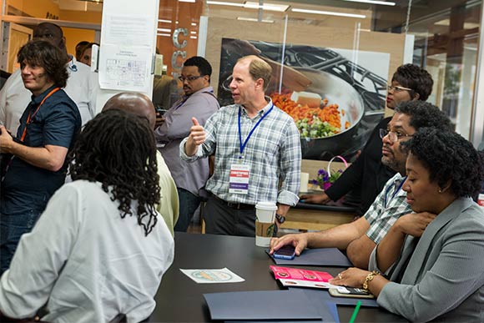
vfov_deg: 33.4
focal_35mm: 40
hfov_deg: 48.4
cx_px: 242
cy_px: 162
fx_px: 538
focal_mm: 40
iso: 1000
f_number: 4.8
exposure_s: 1/125
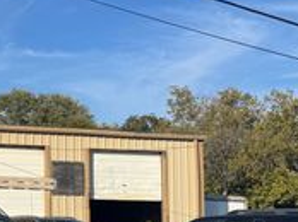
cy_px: 185
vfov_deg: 20.9
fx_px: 593
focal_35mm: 69
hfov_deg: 24.0
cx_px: -111
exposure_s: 1/4608
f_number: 1.78
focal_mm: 6.76
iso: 80
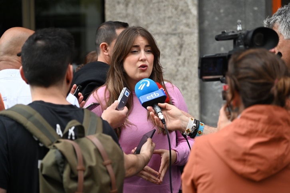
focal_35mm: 120
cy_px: 96
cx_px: 145
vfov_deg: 11.4
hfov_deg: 17.1
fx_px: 966
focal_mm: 120
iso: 1250
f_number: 4
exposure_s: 1/1000
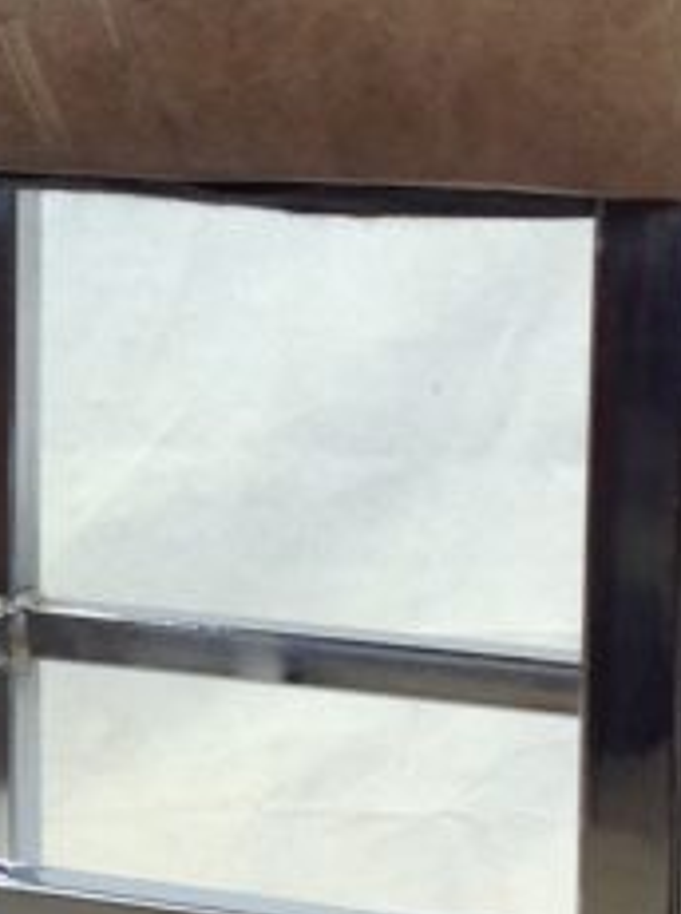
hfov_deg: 9.2
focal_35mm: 156
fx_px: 4111
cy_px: 499
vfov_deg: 12.7
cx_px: -309
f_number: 2.4
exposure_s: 1/50
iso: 50
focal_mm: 4.28
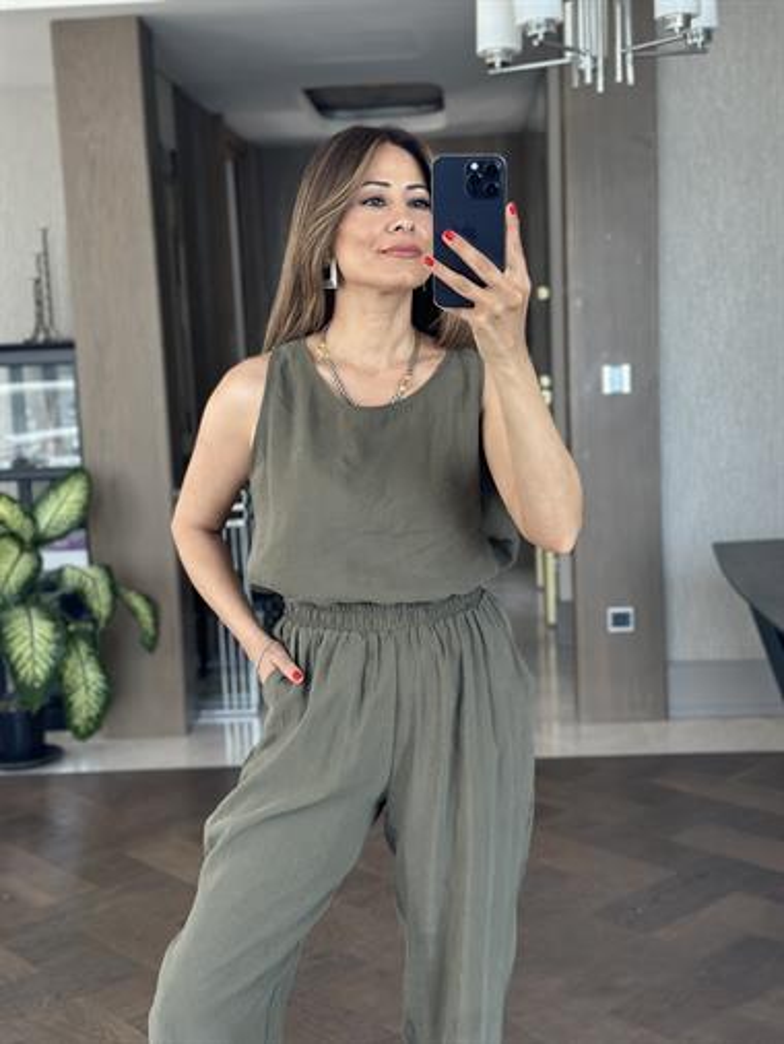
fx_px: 1448
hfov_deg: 30.3
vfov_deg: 39.6
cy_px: 522
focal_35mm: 48
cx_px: 392
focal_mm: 6.86
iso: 125
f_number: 1.78
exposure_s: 1/121
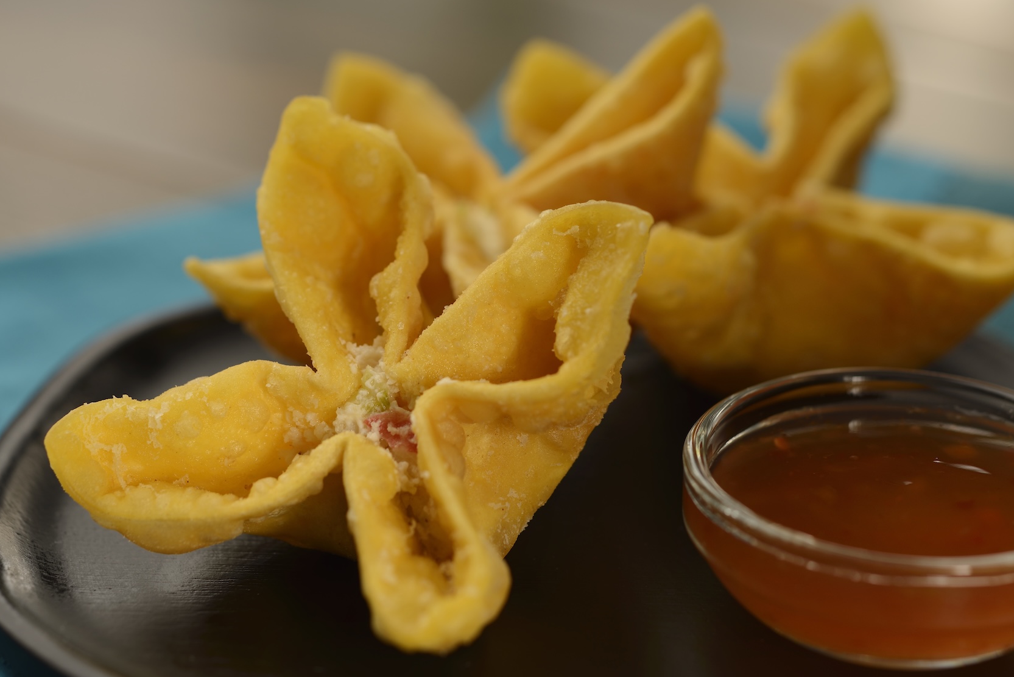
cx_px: 541
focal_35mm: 98
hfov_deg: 20.8
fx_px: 2761
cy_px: 340
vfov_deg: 14.0
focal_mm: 85
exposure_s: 1/100
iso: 100
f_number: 5.6
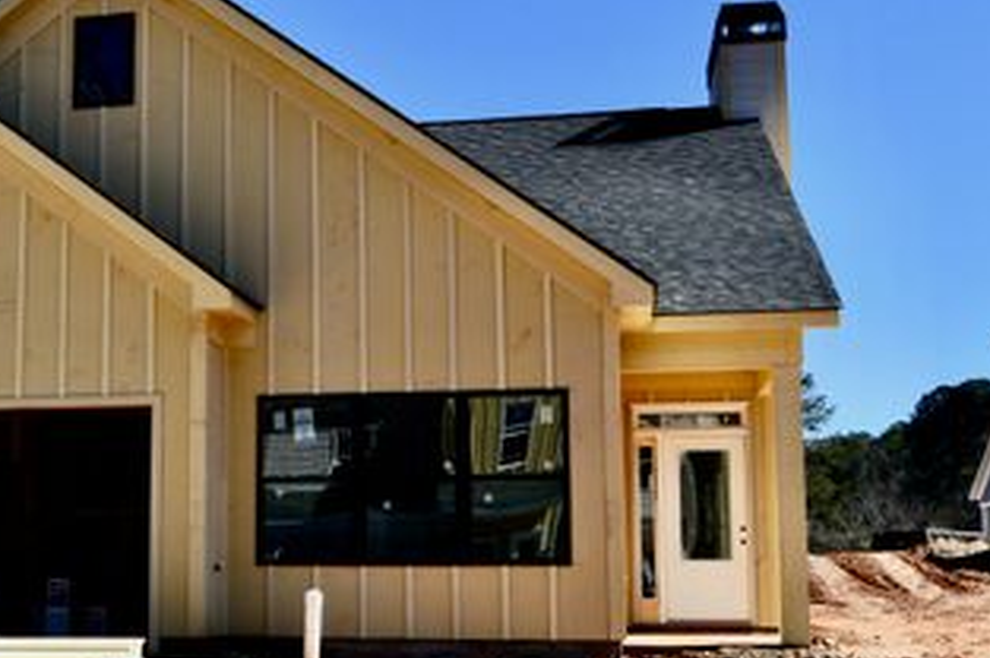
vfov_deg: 28.0
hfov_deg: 40.3
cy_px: 318
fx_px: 1319
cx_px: 285
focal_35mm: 48
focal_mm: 20
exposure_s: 1/250
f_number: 8
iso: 100
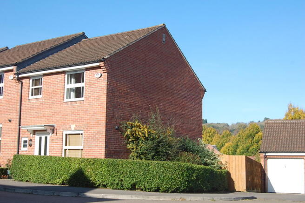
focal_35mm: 51
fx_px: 432
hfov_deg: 38.9
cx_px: 152
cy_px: 102
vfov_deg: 26.4
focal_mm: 34
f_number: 8
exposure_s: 1/250
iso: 200
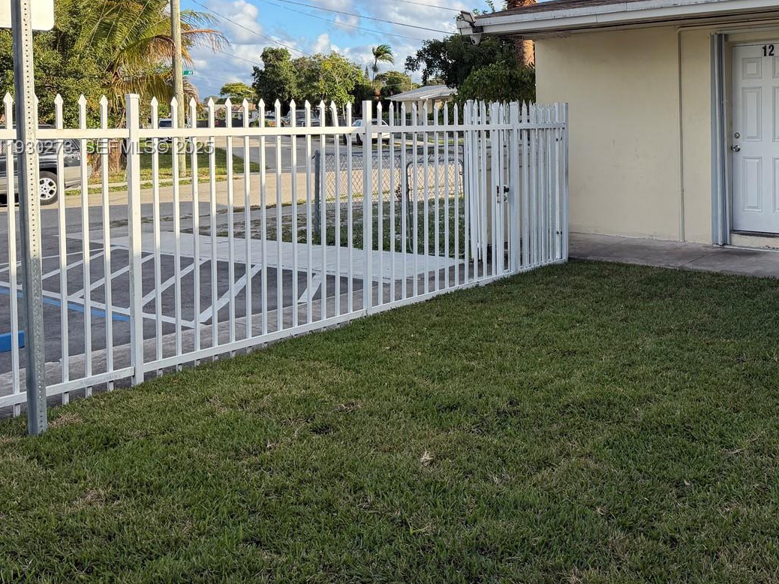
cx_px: 580
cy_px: 149
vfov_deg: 37.7
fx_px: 832
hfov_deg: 48.3
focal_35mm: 37
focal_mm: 6.76
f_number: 1.78
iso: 100
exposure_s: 1/1727
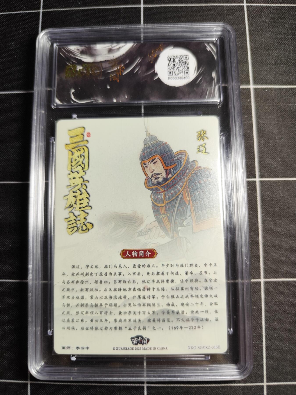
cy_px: 198
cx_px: 148
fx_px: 262
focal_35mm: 23
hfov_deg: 58.9
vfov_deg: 73.9
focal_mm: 6.14
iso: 250
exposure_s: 1/100
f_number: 1.65
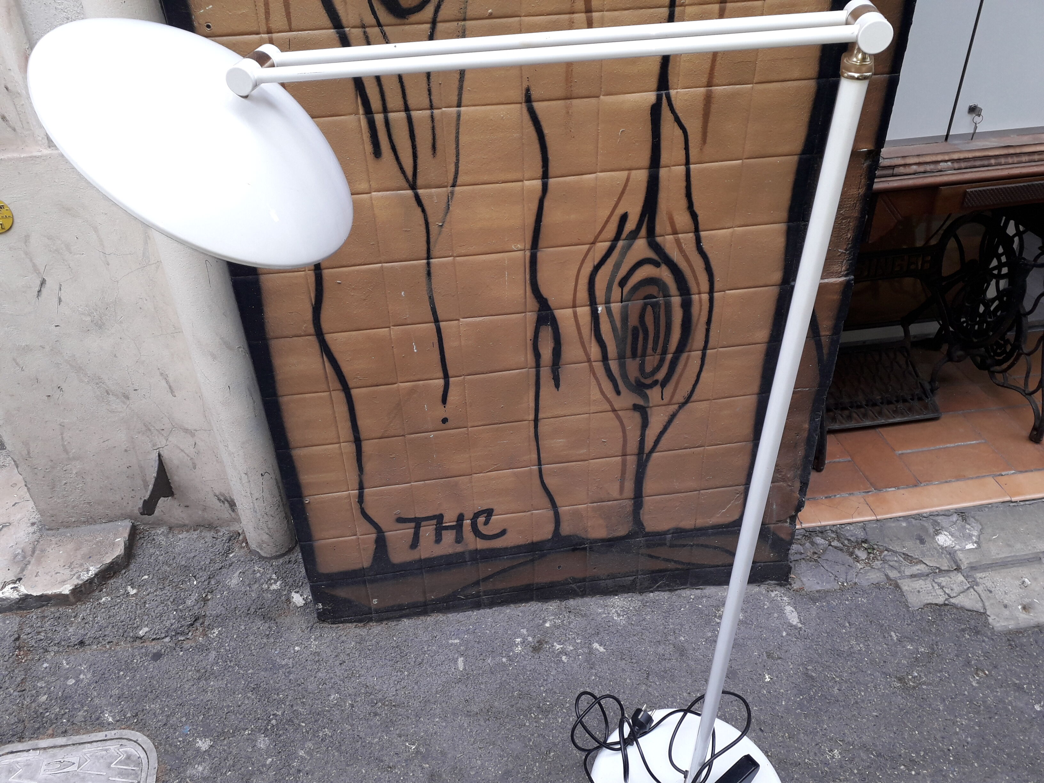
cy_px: 392
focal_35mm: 27
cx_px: 522
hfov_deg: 65.3
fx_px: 814
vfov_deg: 51.4
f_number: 1.9
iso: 50
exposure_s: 1/50
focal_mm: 3.6
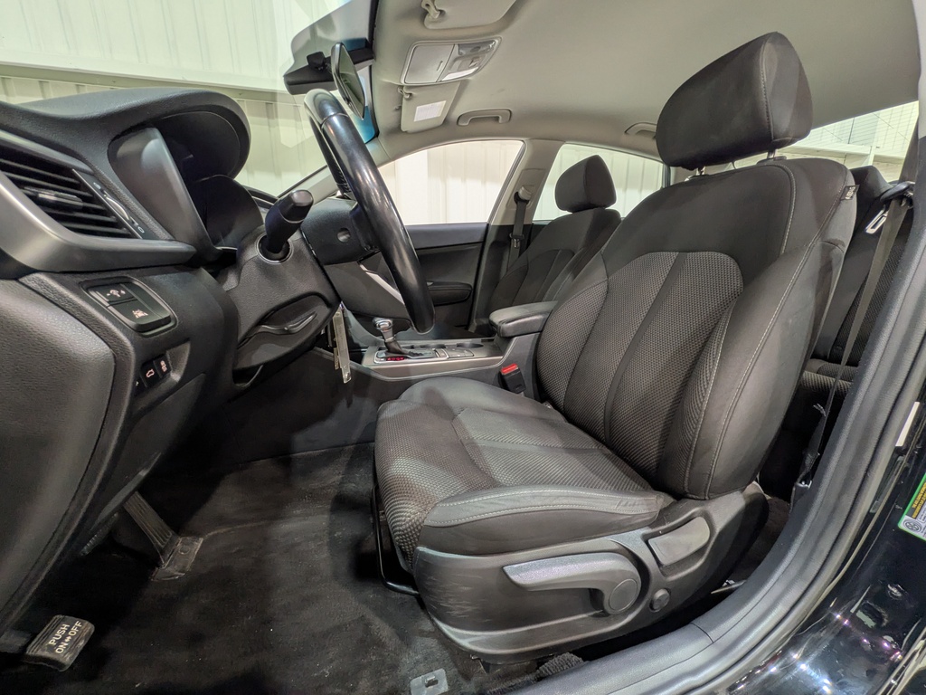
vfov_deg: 85.7
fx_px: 375
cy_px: 348
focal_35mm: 14
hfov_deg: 102.1
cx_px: 463
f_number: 2.2
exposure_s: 1/25
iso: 66
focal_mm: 1.83
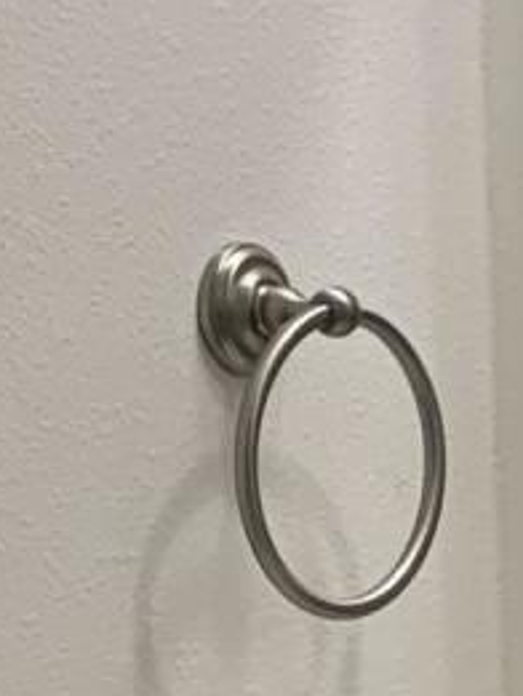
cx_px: 1217
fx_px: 4006
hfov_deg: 7.1
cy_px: 1277
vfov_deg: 9.4
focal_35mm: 199
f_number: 1.8
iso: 50
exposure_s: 1/120
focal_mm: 4.25
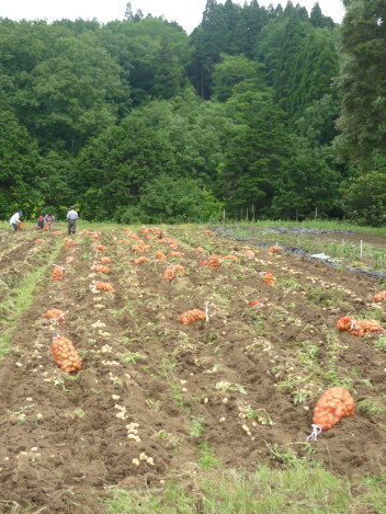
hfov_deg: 32.1
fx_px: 669
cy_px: 262
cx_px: 154
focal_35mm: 45
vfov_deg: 42.1
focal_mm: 5.5
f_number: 2.8
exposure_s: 1/400
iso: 100
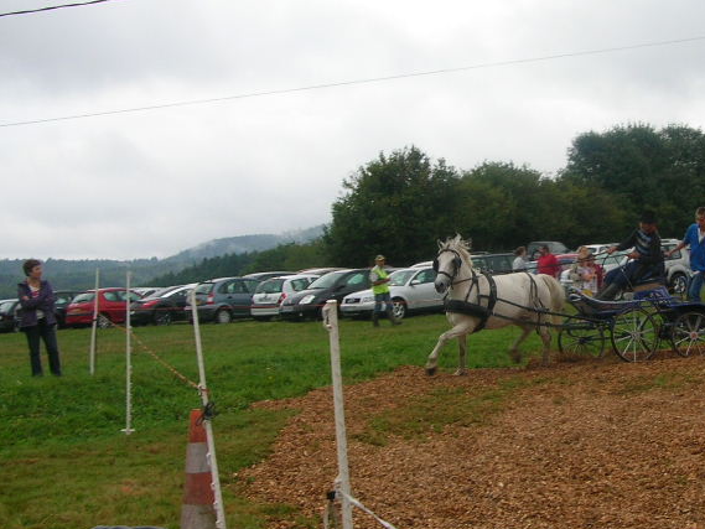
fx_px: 1283
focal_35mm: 63
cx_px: 592
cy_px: 247
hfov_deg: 29.8
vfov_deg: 23.3
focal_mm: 5.8
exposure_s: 1/76
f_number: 2.8
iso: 50
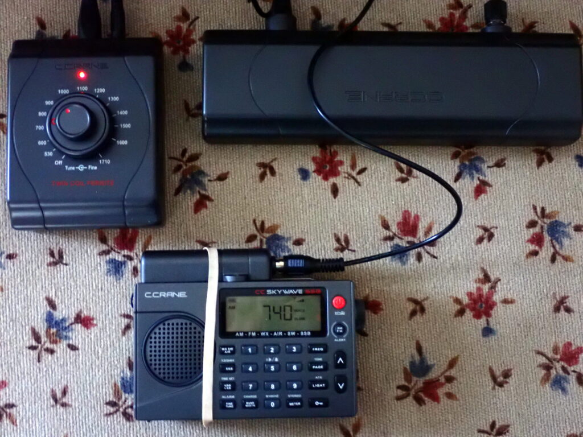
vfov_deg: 29.1
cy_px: 218
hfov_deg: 38.2
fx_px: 842
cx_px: 292
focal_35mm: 50
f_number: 3.2
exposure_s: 1/10
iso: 1600
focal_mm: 9.01
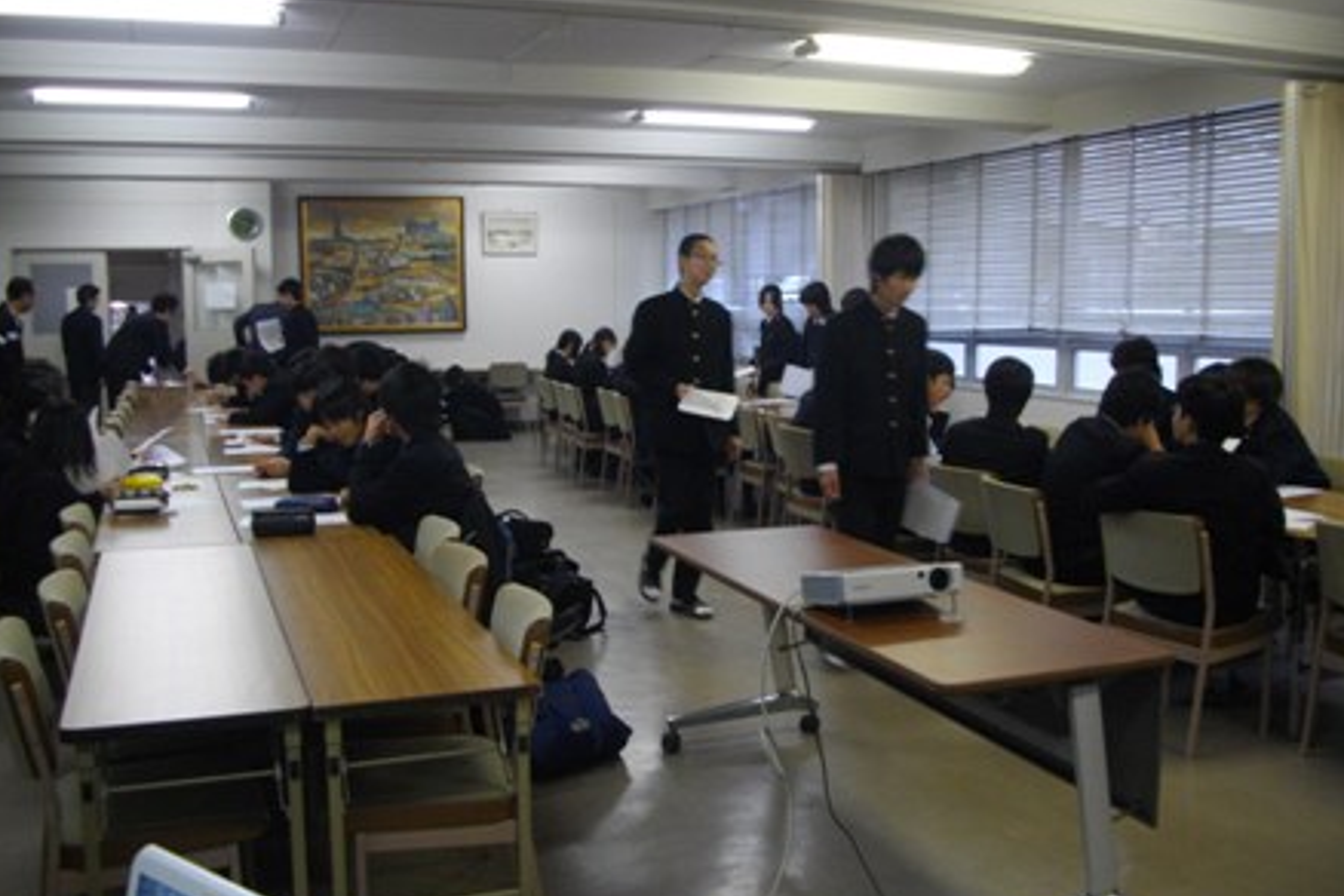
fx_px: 1232
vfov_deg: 40.0
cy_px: 473
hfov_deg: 57.2
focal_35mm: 33
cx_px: 660
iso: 252
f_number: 2.9
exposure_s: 1/50
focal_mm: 5.7
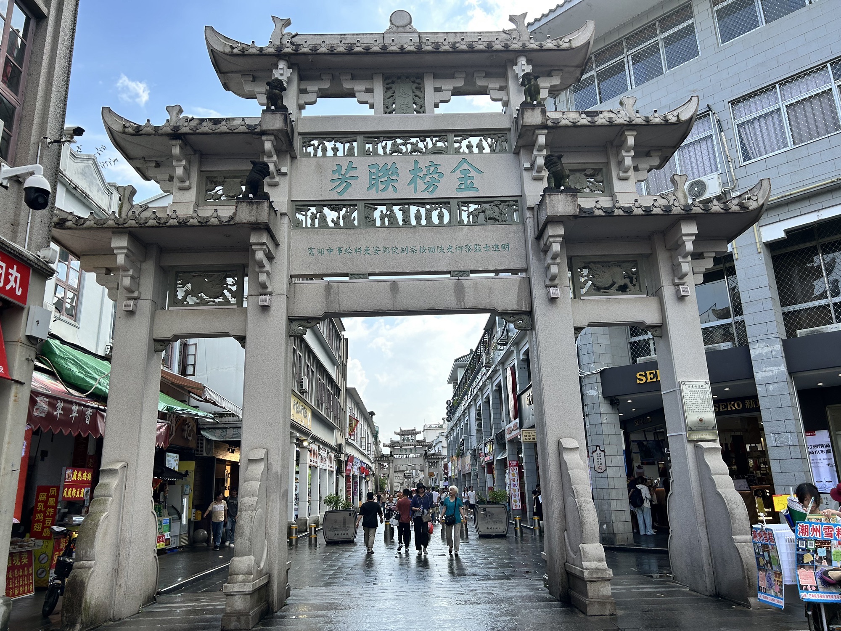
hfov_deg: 67.3
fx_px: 632
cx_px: 420
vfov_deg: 53.1
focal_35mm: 26
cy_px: 316
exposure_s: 1/1266
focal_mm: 5.7
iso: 50
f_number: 1.5
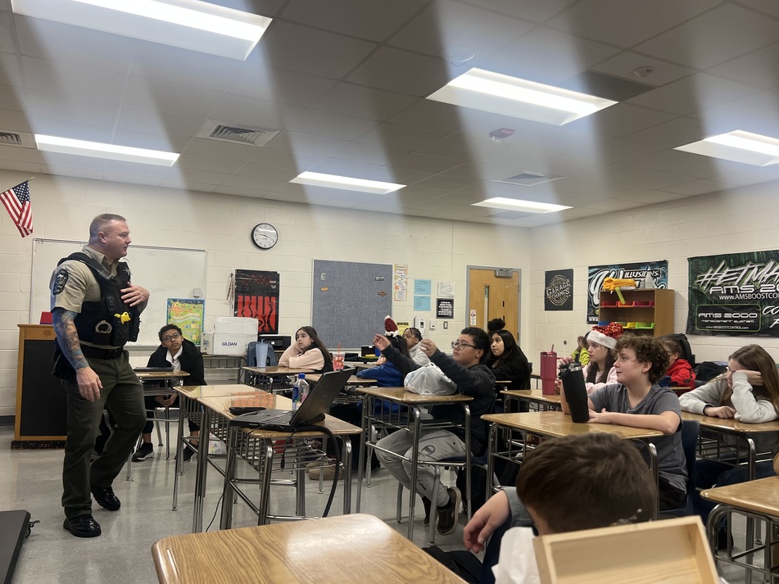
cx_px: 383
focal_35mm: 28
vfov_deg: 49.7
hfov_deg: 63.4
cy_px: 294
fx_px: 630
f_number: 1.5
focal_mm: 5.7
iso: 80
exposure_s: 1/120
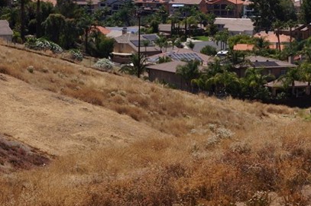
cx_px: 196
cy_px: 53
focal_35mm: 151
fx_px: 1302
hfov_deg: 13.6
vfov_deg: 9.0
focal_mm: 40
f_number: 16
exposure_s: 1/125
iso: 100
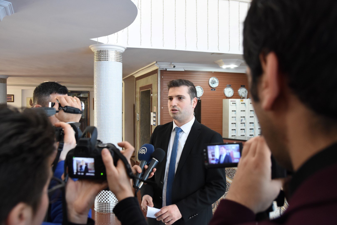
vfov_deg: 43.6
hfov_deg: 61.9
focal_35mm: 30
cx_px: 168
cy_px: 112
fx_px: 281
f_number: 4.5
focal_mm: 20
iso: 1250
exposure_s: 1/80
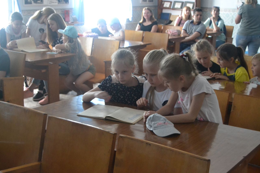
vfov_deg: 23.8
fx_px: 412
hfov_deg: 35.1
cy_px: 86
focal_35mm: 57
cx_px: 130
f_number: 4.8
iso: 3200
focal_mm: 38
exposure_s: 1/60
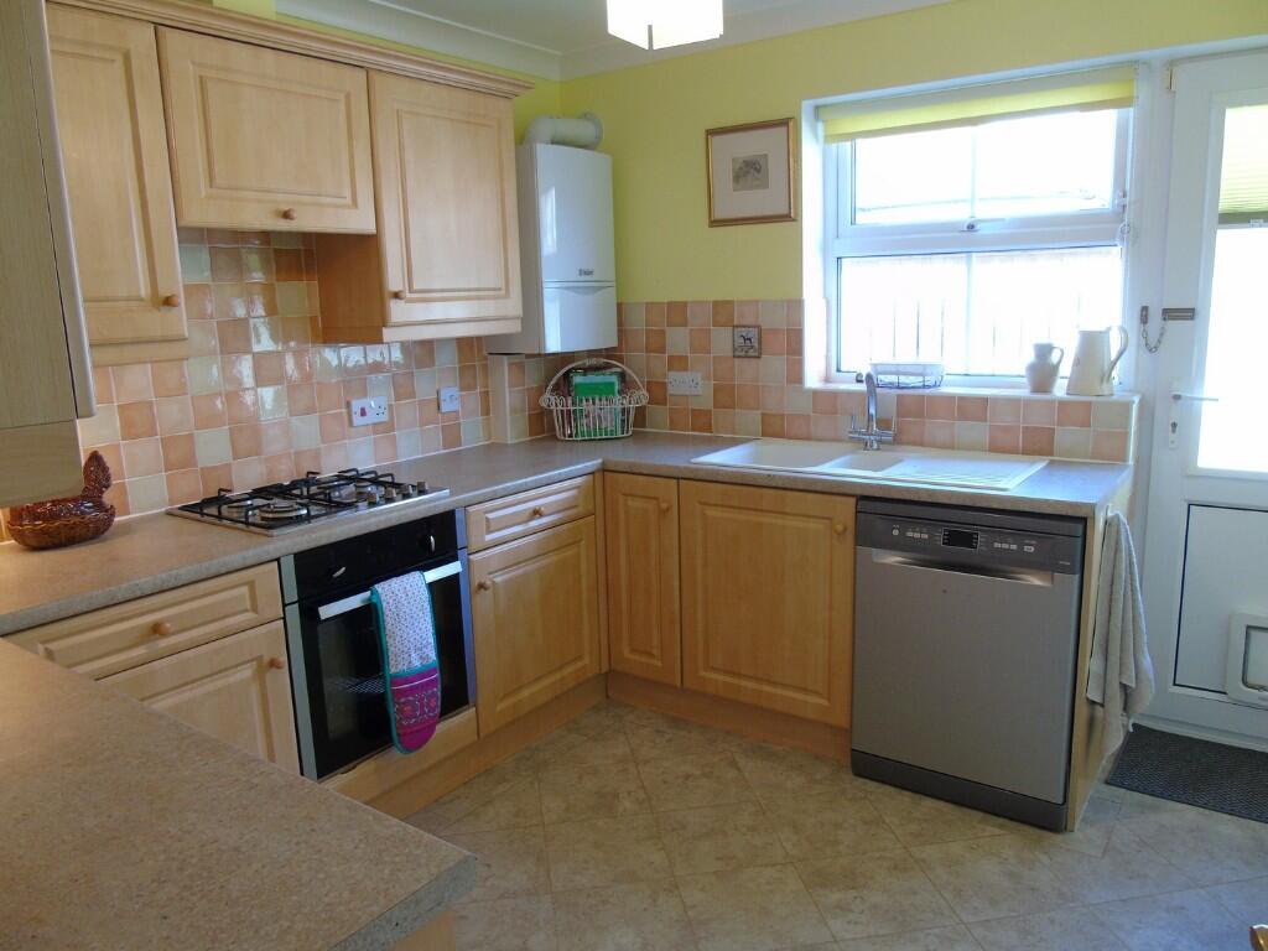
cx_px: 634
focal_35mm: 25
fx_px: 916
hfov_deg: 69.4
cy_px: 476
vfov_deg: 54.9
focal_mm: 4.4
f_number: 3.4
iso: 100
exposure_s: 1/30
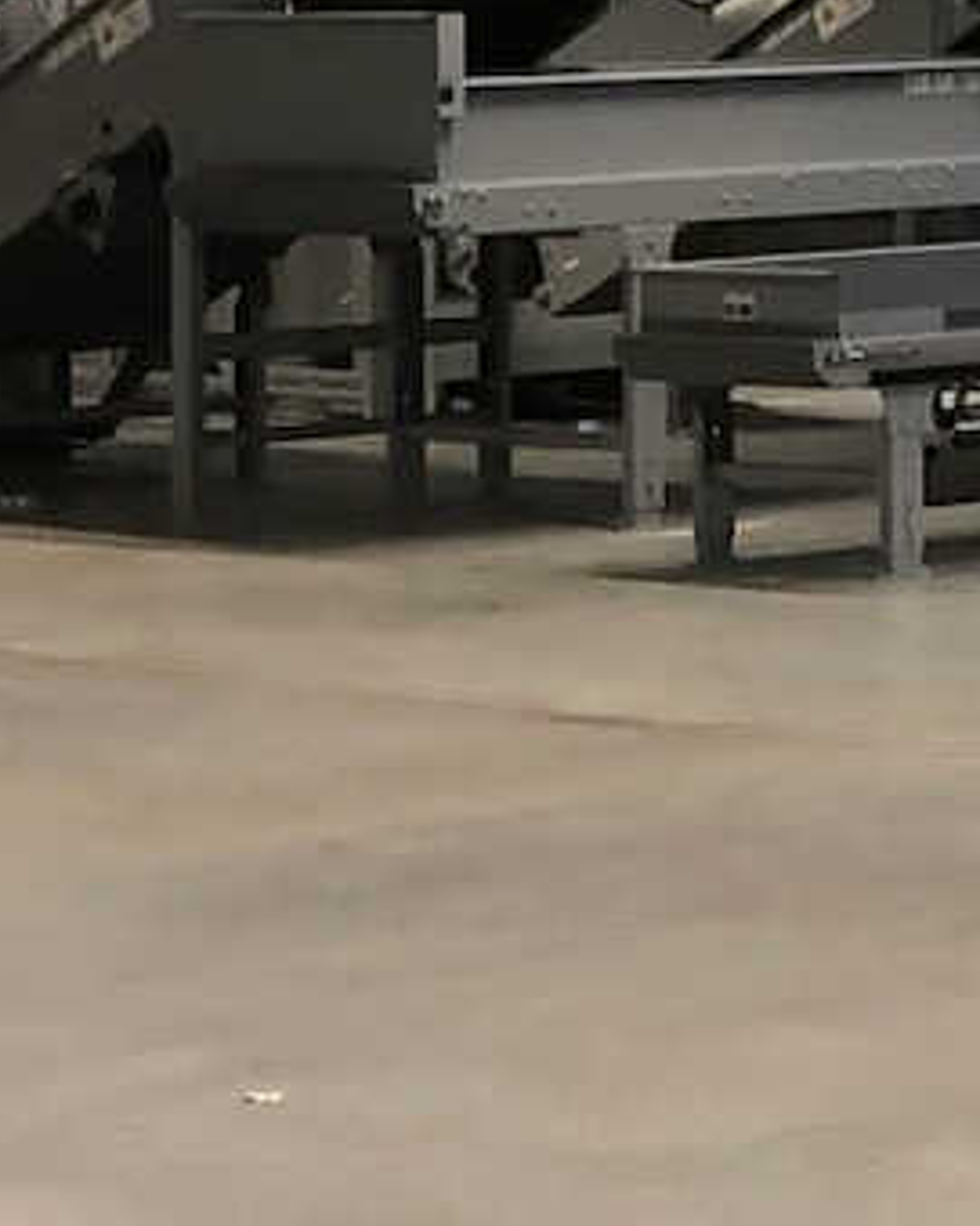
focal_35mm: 165
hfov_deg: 8.5
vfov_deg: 11.5
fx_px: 5985
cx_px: 2372
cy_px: -246
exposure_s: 1/24
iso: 40
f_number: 1.8
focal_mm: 3.99
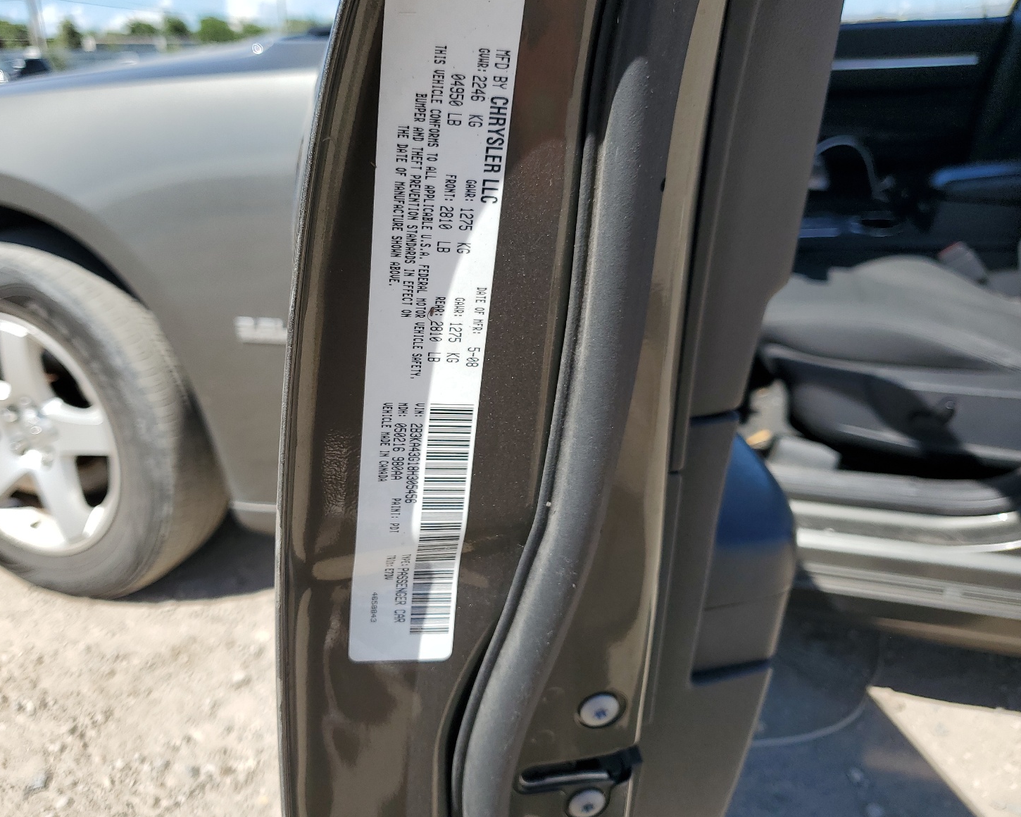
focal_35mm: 28
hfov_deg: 62.1
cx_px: 468
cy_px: 397
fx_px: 846
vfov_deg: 51.5
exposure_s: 1/2000
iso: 50
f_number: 1.5
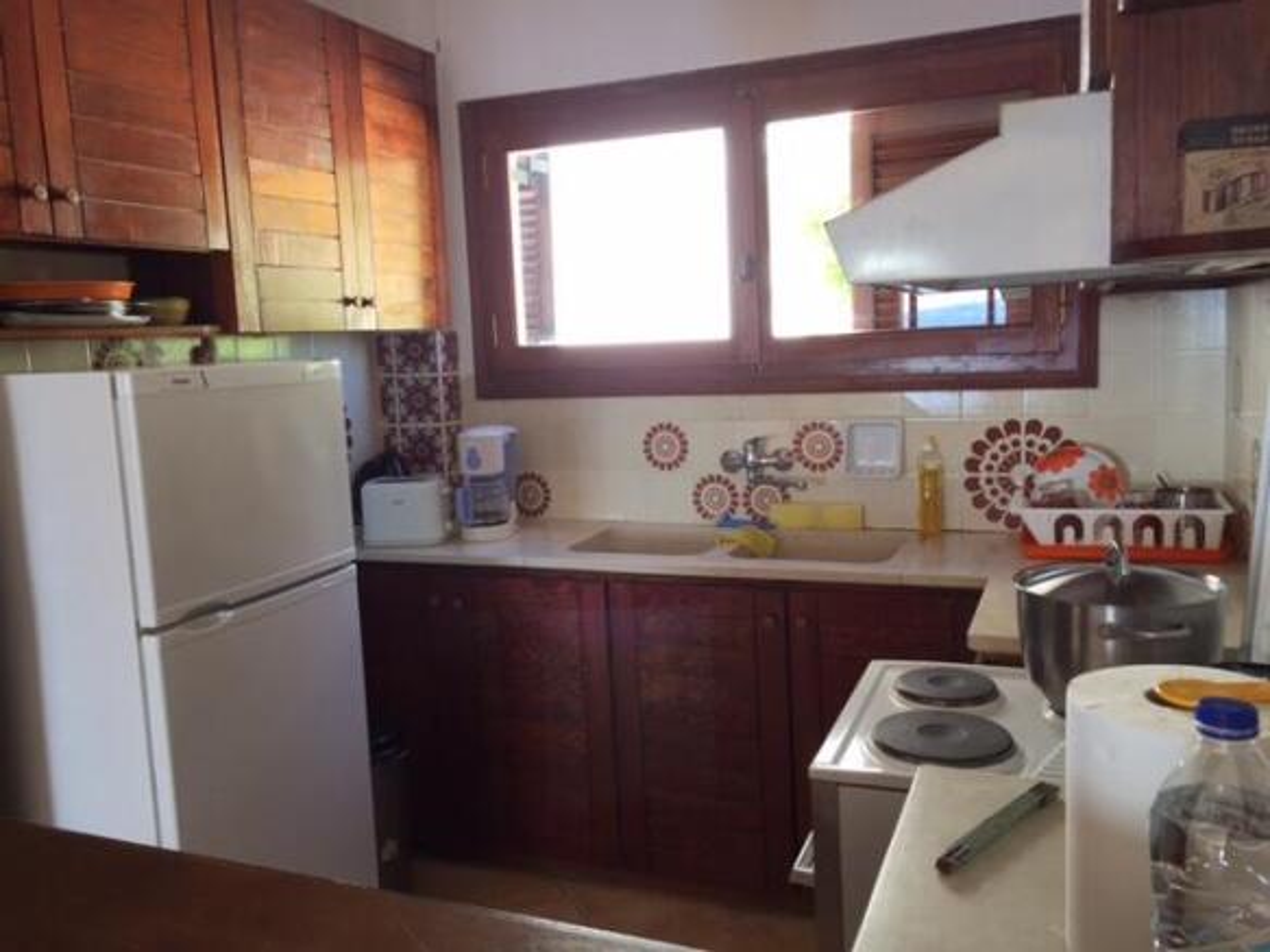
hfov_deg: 61.7
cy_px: 476
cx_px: 635
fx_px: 1064
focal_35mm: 29
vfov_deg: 48.2
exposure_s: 1/60
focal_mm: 4.15
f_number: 2.2
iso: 40
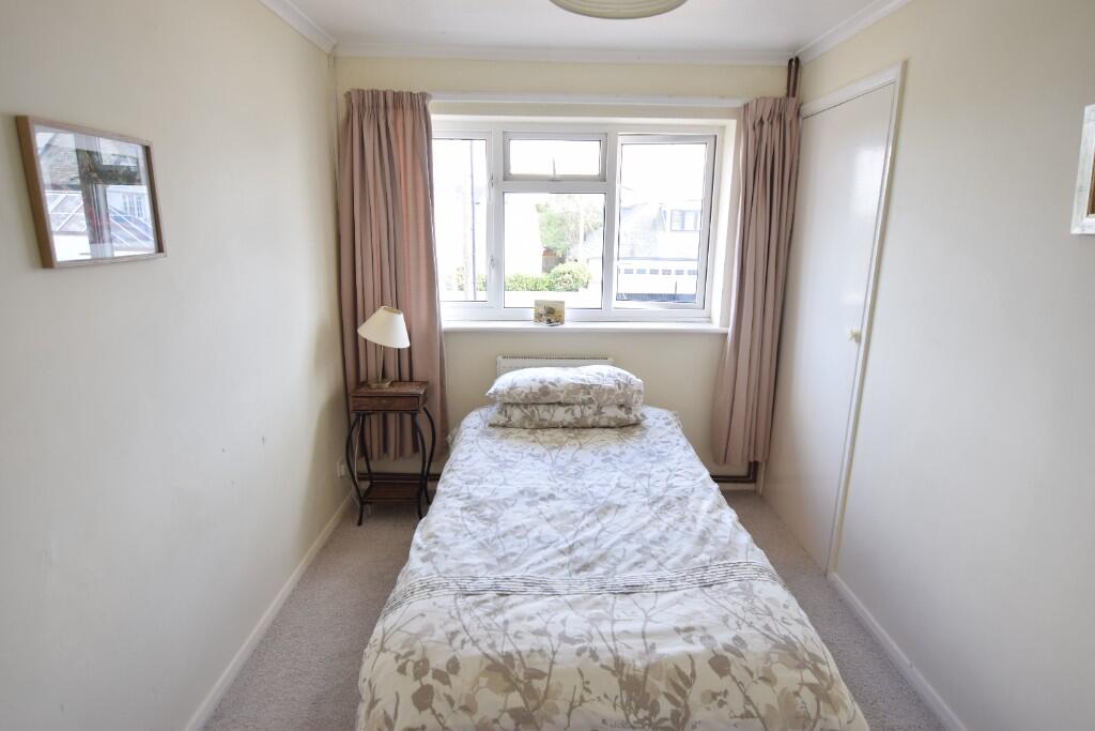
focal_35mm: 20
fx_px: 593
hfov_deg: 85.4
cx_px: 548
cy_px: 366
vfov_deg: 63.2
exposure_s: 1/50
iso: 100
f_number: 3.5
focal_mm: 13
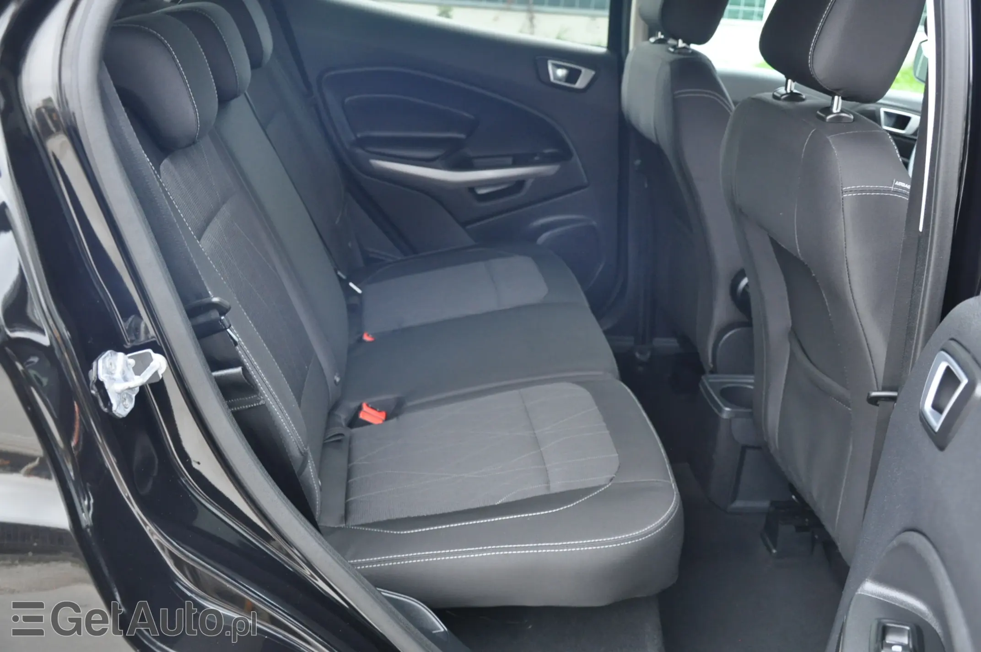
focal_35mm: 36
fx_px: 980
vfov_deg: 36.8
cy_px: 326
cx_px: 490
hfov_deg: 53.2
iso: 1100
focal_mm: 24
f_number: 3.8
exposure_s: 1/30
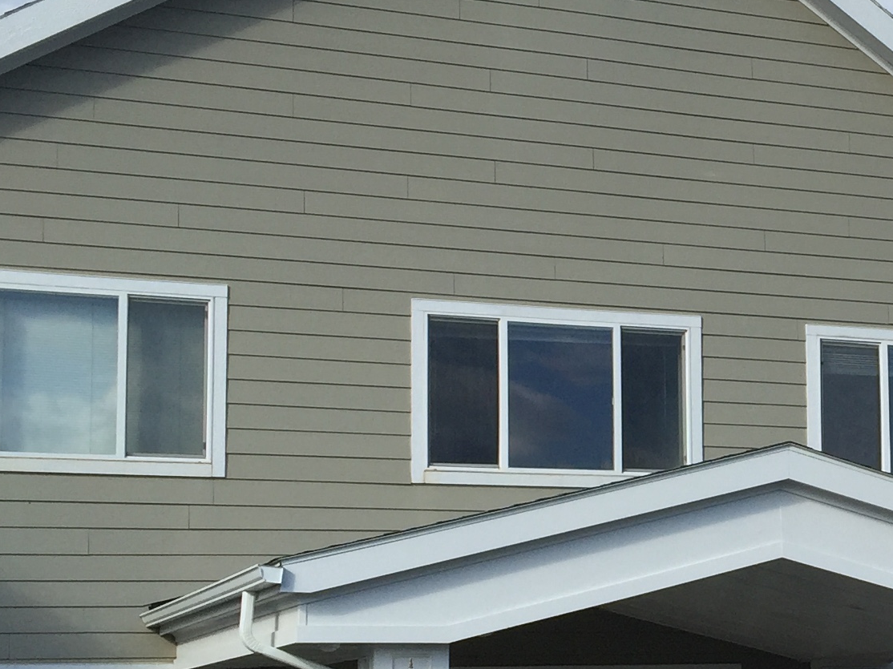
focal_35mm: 85
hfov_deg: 22.1
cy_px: 515
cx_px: 916
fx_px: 2192
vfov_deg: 17.2
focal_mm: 4.15
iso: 32
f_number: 2.2
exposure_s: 1/1980
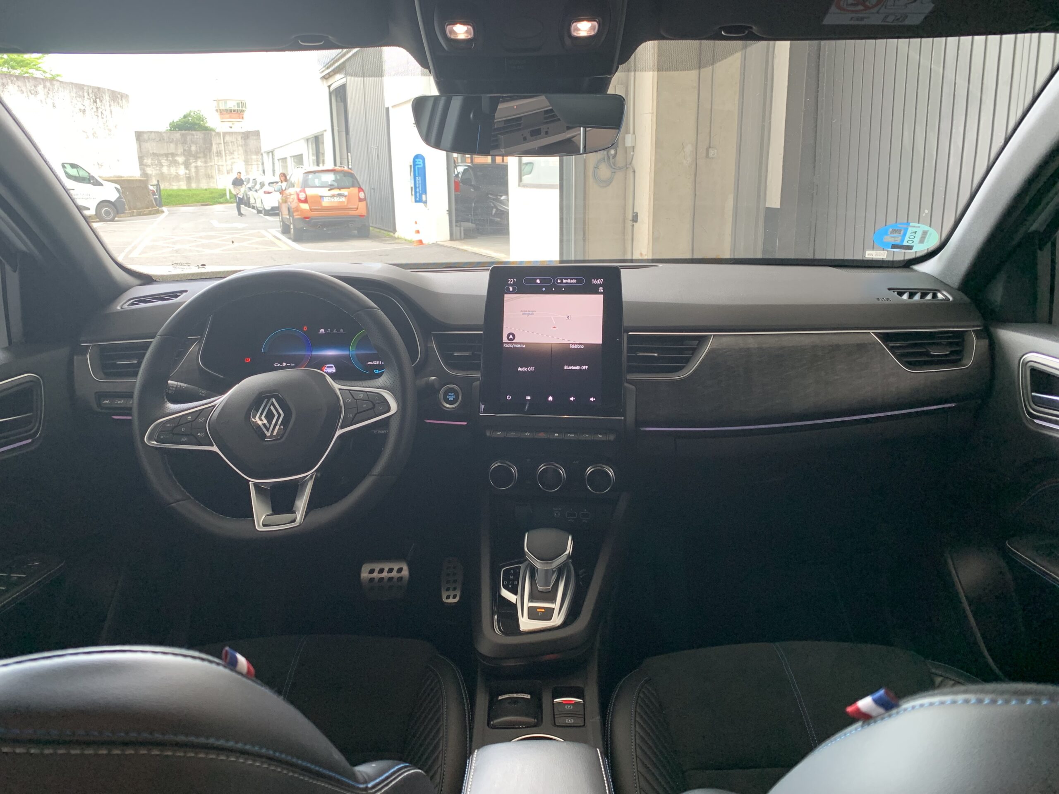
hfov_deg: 67.3
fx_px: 795
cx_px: 530
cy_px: 397
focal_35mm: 26
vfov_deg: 53.1
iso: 80
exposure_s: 1/121
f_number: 1.8
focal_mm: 4.25
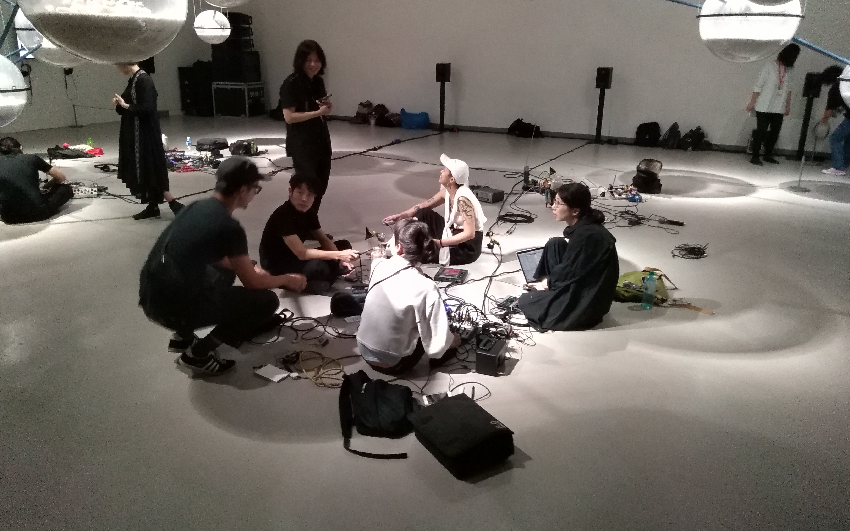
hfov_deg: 66.5
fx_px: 649
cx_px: 422
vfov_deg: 44.5
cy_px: 238
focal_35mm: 28
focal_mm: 3.46
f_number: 2.2
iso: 920
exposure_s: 1/15
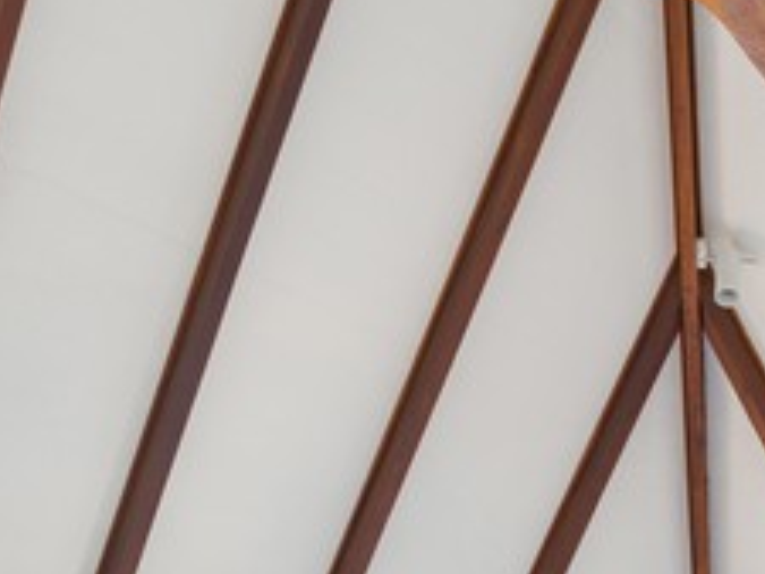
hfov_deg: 25.0
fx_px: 1636
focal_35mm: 74
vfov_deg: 14.5
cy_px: 1304
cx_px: 779
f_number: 8
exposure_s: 10
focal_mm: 21
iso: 100
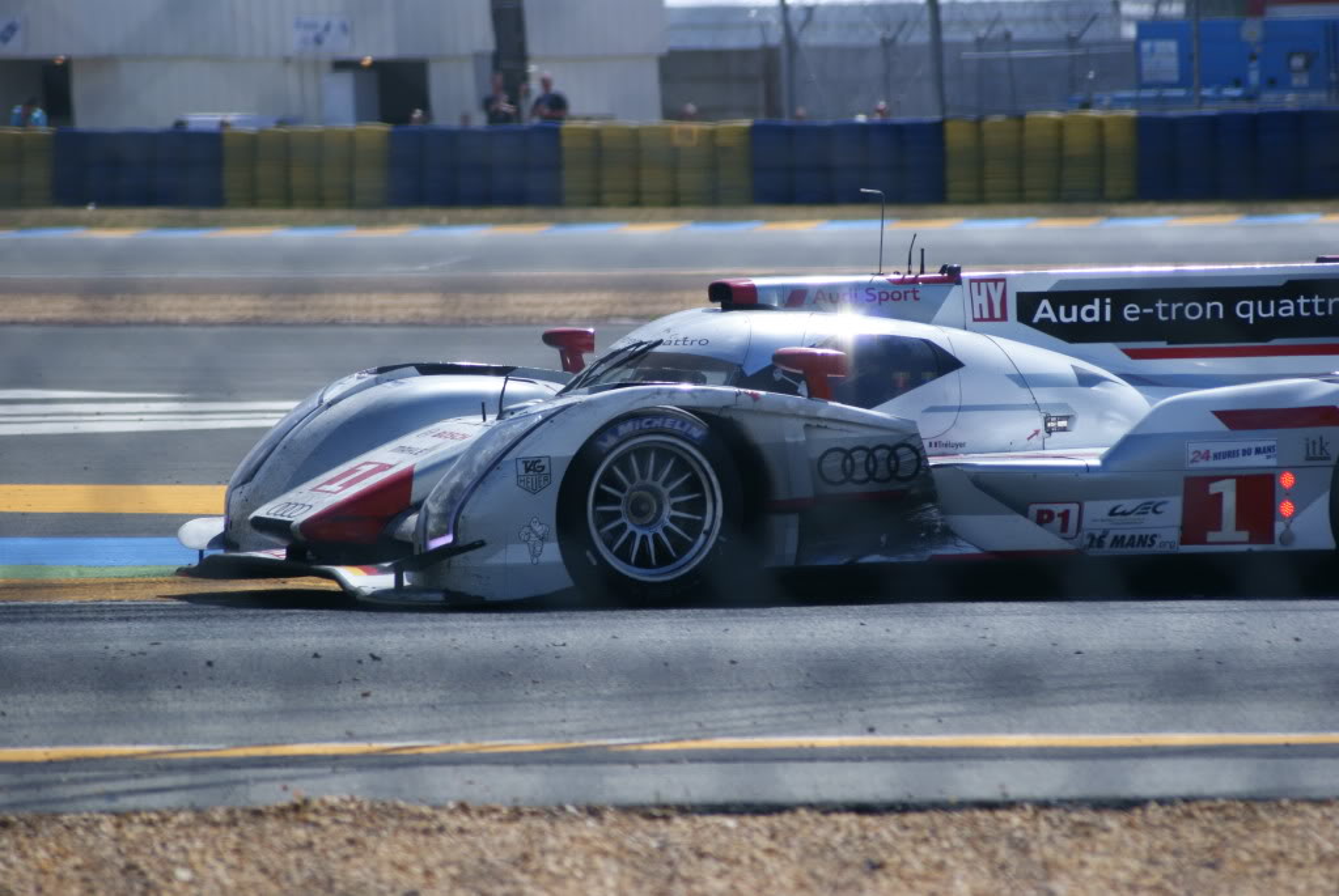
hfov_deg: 7.6
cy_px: 448
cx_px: 670
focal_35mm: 270
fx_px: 10055
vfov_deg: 5.1
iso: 400
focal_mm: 180
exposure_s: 1/4000
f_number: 4.5
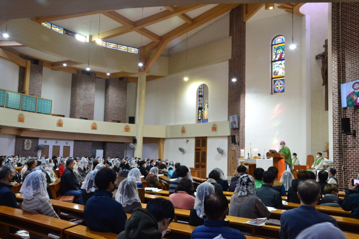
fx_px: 329
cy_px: 120
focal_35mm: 33
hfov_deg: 57.2
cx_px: 180
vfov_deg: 40.0
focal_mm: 22
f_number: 14
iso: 1600
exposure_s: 1/10
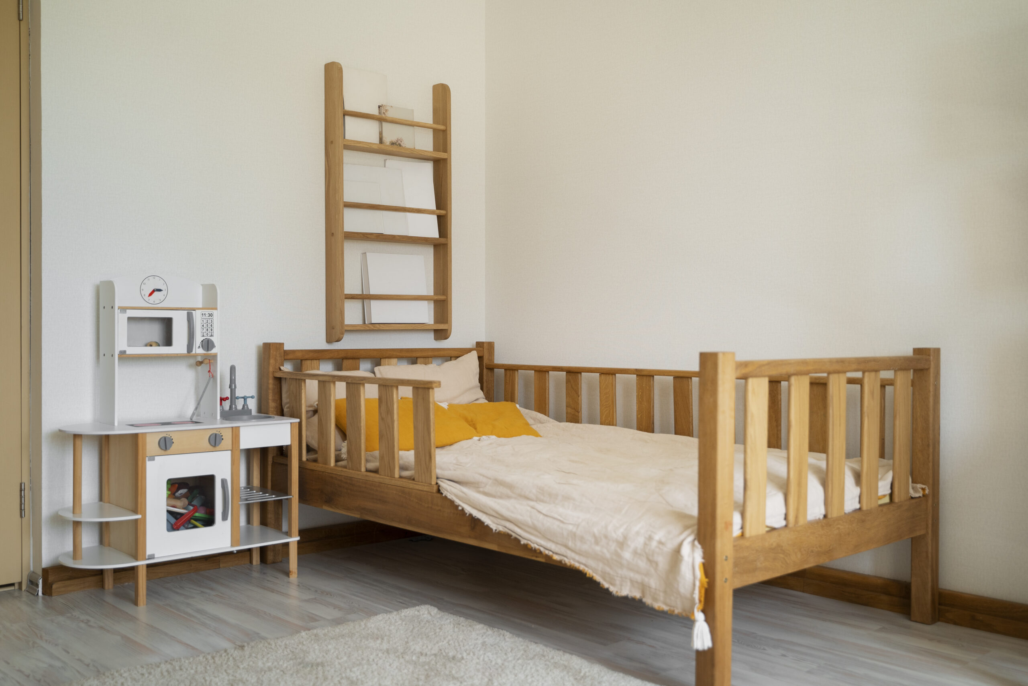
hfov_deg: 55.8
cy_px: 343
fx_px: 971
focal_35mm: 34
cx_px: 514
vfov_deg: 38.9
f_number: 2.8
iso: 500
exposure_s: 1/320
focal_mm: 34
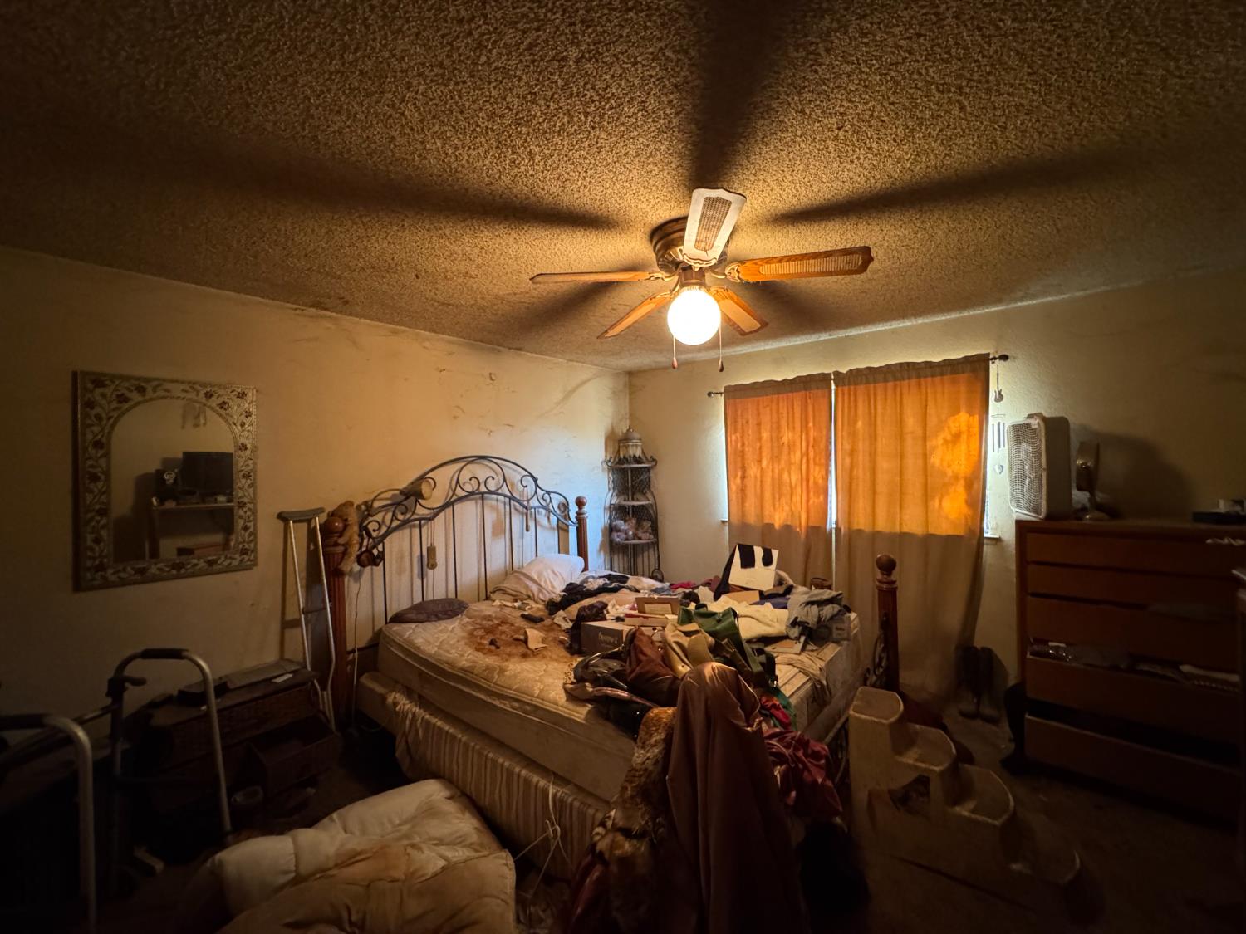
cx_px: 623
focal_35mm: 14
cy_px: 467
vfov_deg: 85.7
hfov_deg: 102.1
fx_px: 504
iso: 1000
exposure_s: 1/60
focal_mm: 2.22
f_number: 2.2
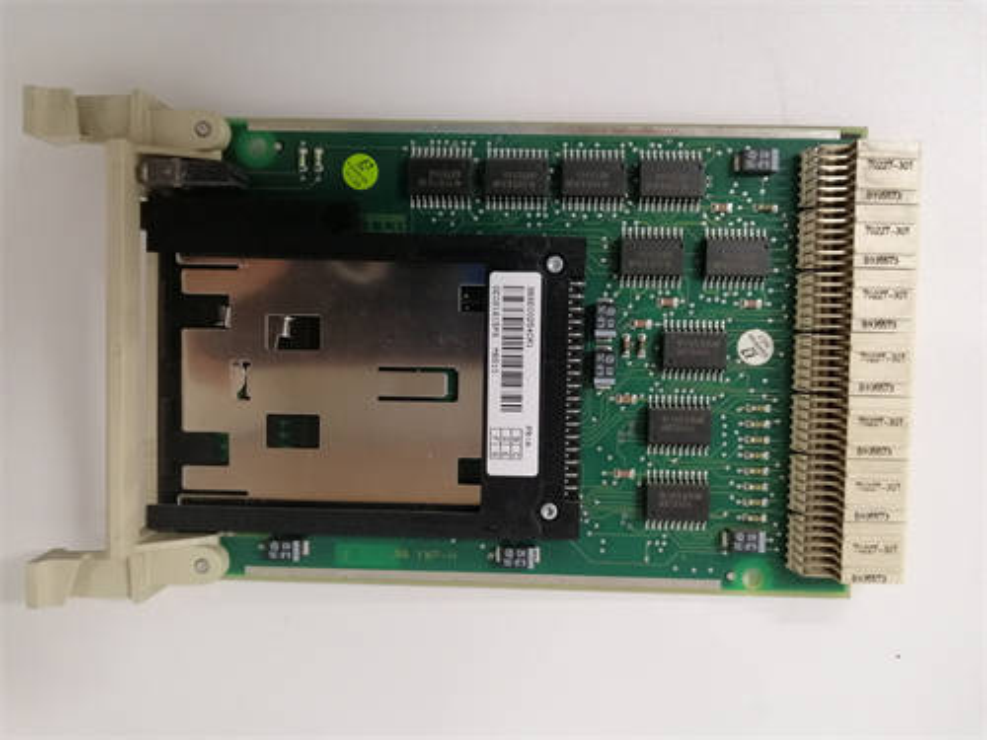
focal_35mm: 26
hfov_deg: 67.3
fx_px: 741
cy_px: 370
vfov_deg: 53.1
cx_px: 494
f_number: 2.2
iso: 320
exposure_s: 1/33.3
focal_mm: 3.81
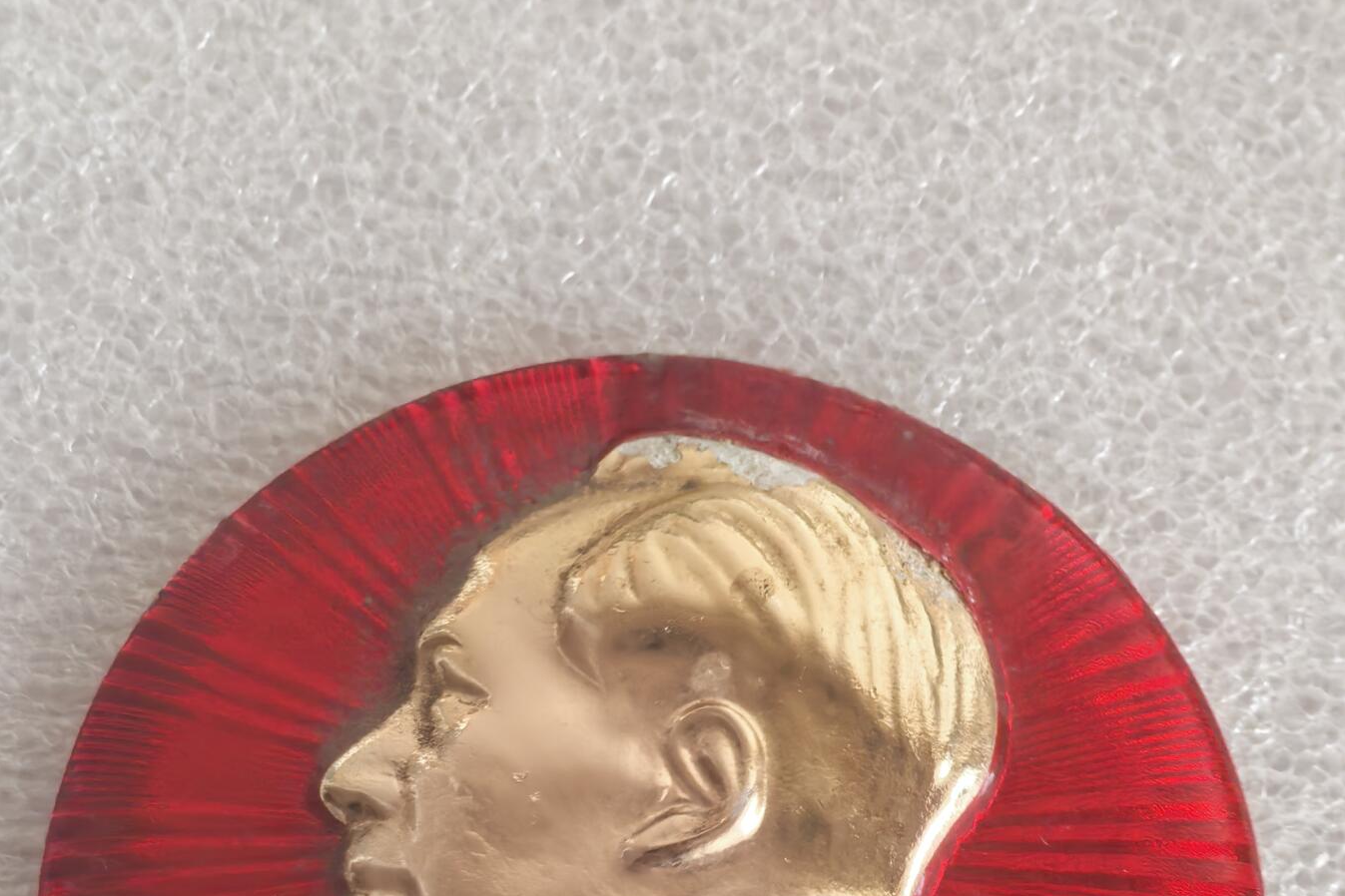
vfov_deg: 8.0
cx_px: 672
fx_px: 6388
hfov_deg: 12.0
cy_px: 878
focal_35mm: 171
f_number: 3
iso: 250
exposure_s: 1/100
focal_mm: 14.6
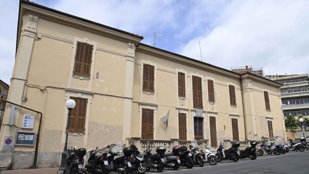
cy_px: 79
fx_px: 213
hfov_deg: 71.9
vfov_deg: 44.3
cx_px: 158
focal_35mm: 26
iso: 1600
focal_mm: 24
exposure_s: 1/1000
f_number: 16
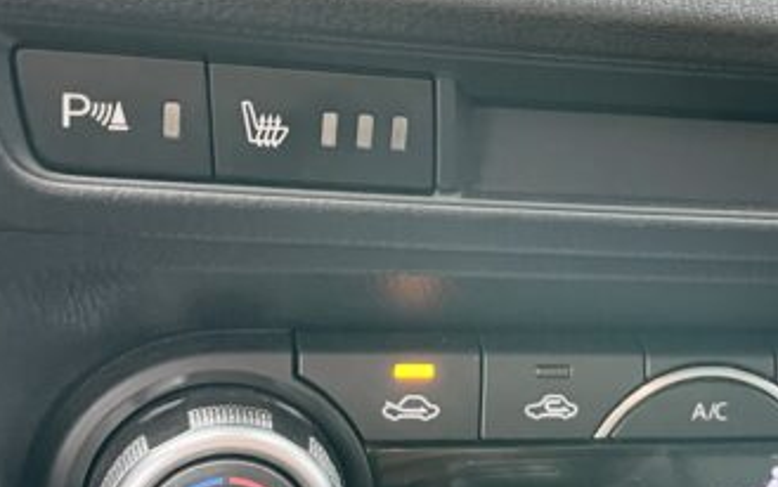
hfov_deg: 30.1
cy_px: 260
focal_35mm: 67
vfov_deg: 19.4
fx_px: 1421
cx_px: 594
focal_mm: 4.2
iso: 125
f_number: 1.6
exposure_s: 1/89
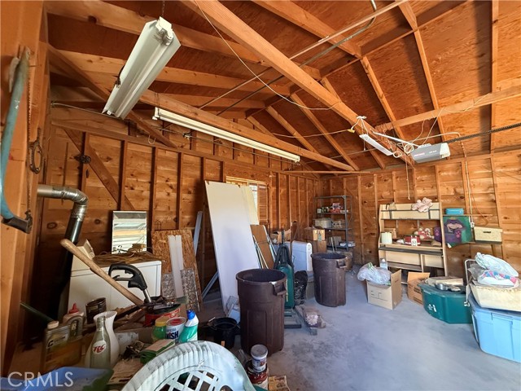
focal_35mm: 14
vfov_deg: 85.7
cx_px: 260
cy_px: 196
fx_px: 211
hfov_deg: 102.1
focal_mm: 2.22
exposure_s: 1/60
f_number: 2.2
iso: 640
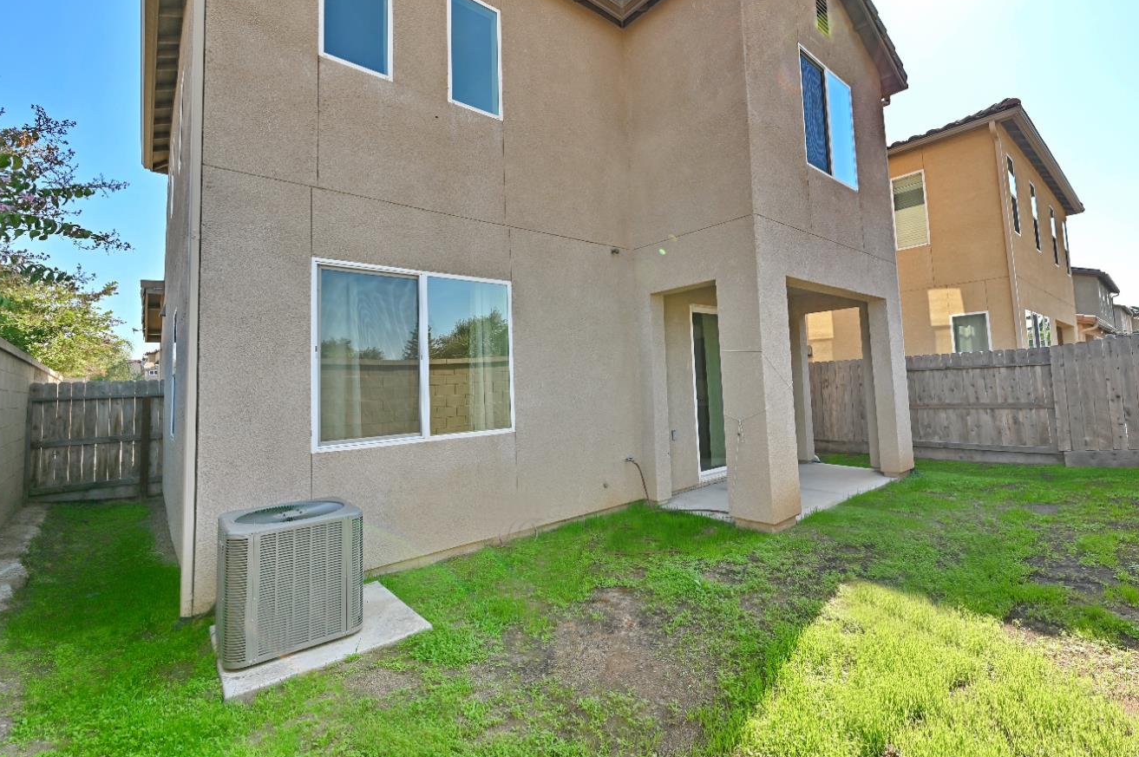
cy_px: 342
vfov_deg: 73.5
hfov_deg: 96.8
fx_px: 506
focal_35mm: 16
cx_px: 584
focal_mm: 14
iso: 100
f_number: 7.1
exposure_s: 1/200
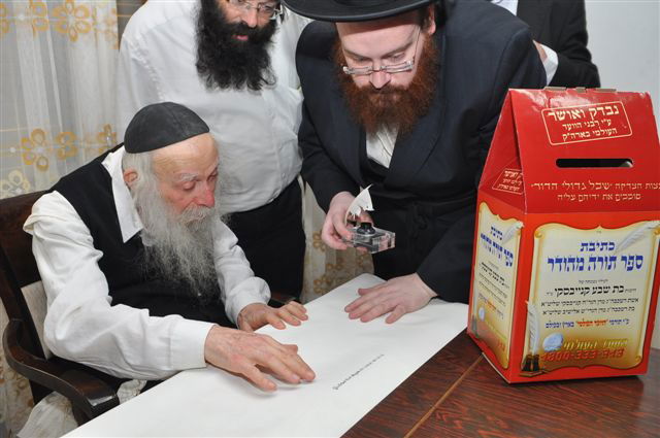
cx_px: 330
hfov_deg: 57.3
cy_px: 219
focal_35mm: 33
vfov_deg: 39.9
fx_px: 604
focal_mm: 22
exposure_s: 1/80
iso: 320
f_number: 5.6
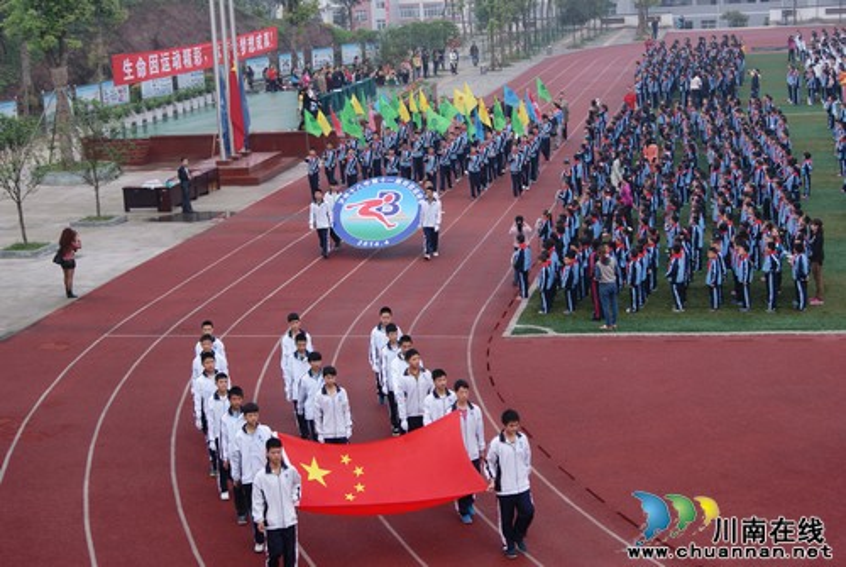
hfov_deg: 29.8
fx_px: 1589
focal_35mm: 68
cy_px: 284
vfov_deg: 20.2
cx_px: 423
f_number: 7.1
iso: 100
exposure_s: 1/80
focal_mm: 45
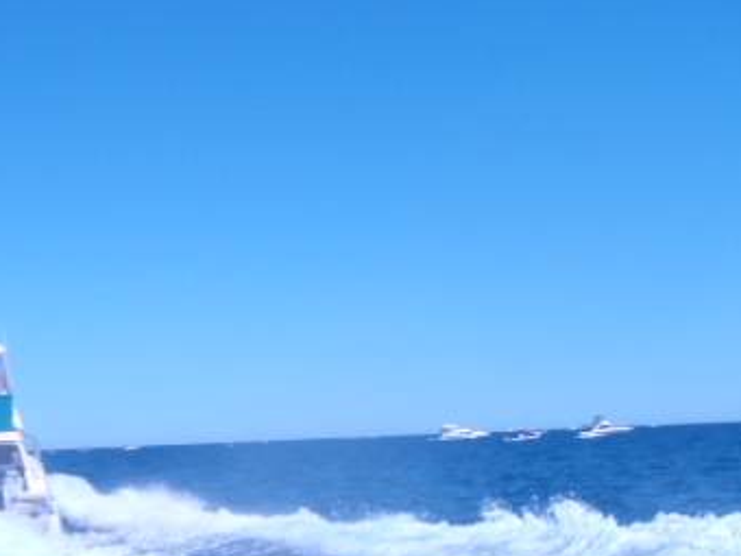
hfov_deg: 23.7
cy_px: 480
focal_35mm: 81
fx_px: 1734
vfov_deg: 18.0
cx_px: 129
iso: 100
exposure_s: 1/100
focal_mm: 7.73
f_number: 13
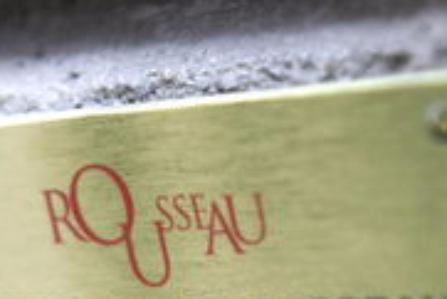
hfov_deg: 11.1
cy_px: 326
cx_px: -42
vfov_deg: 7.5
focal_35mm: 182
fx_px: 2262
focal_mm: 55
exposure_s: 1/125
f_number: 3.2
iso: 400
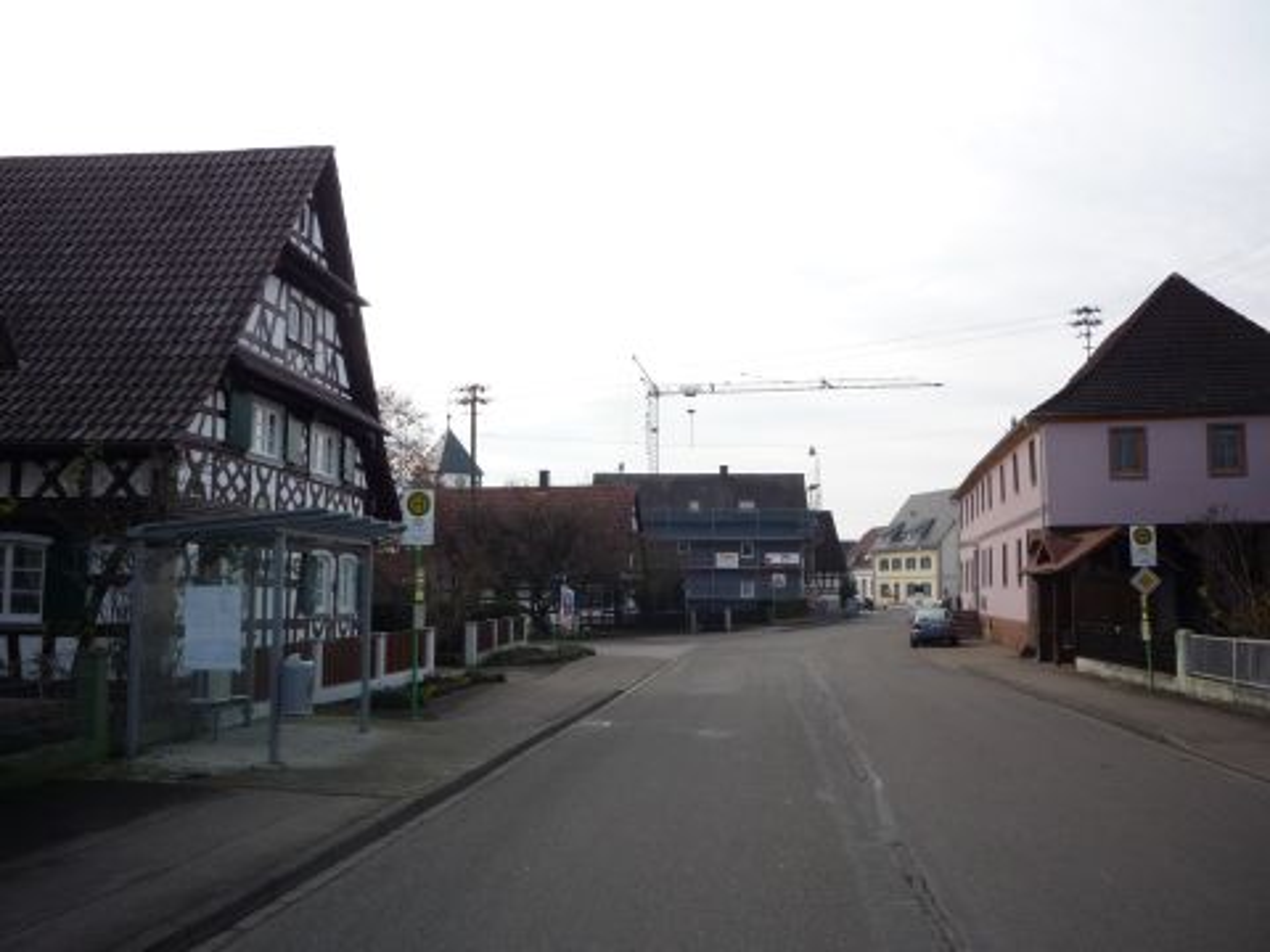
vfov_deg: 44.2
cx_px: 635
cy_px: 476
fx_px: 1174
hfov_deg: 56.8
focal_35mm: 32
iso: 100
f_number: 4
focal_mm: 5.2
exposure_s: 1/320
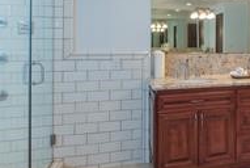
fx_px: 278
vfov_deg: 32.9
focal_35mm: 40
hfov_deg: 42.7
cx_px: 242
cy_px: 45
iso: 200
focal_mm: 17
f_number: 22
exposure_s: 1/1.67
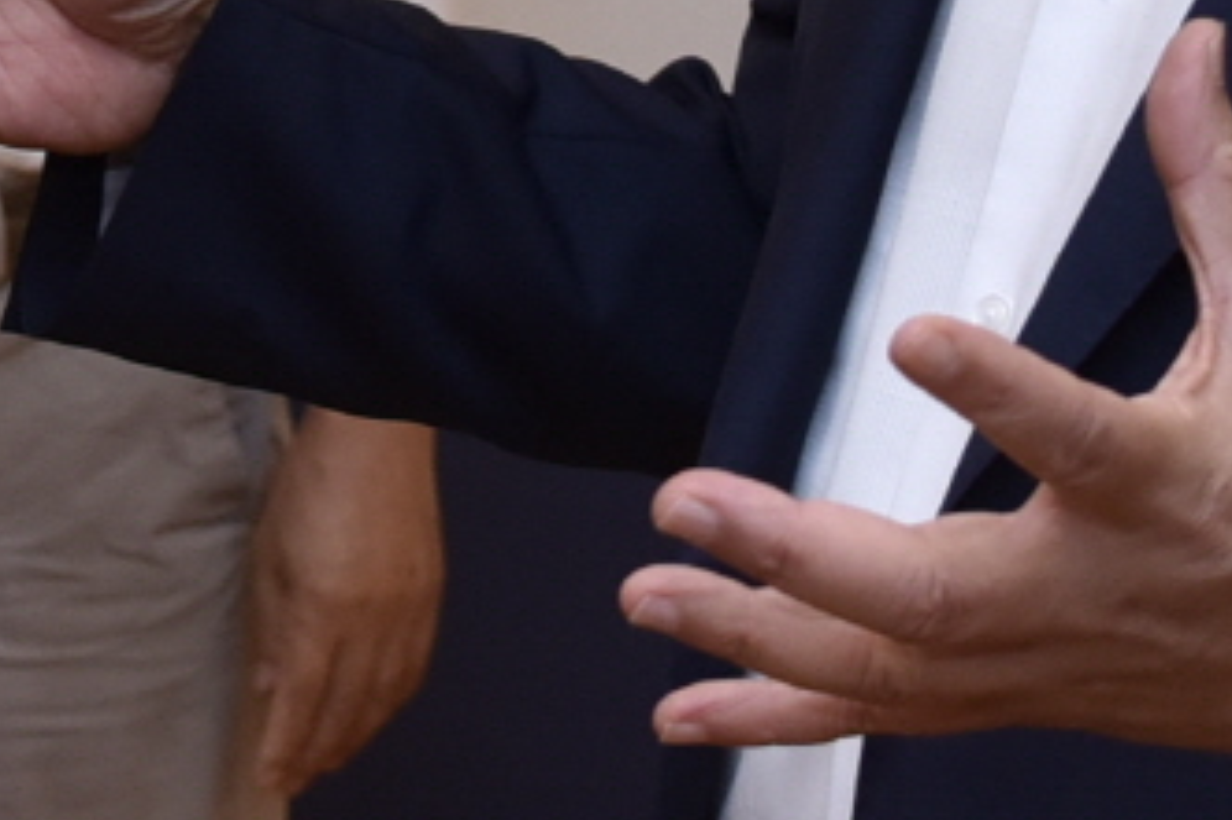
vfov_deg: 6.2
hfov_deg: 9.5
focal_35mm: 217
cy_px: -755
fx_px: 7422
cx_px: 193
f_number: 4.5
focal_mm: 30
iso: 800
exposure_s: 1/125
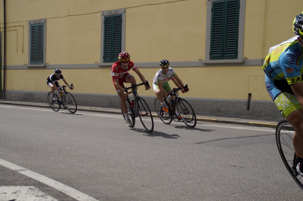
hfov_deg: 37.9
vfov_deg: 25.7
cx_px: 152
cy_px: 100
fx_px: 442
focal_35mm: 52
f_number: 4.5
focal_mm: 35
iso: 160
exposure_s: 1/2000
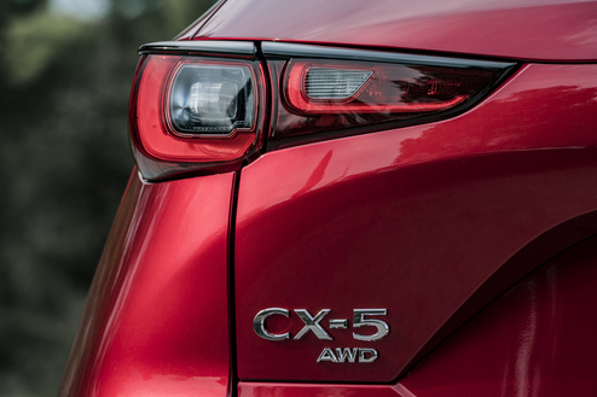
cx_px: 314
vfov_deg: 6.8
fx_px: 3349
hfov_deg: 10.2
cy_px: 200
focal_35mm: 202
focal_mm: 190
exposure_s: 1/60
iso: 100
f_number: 9
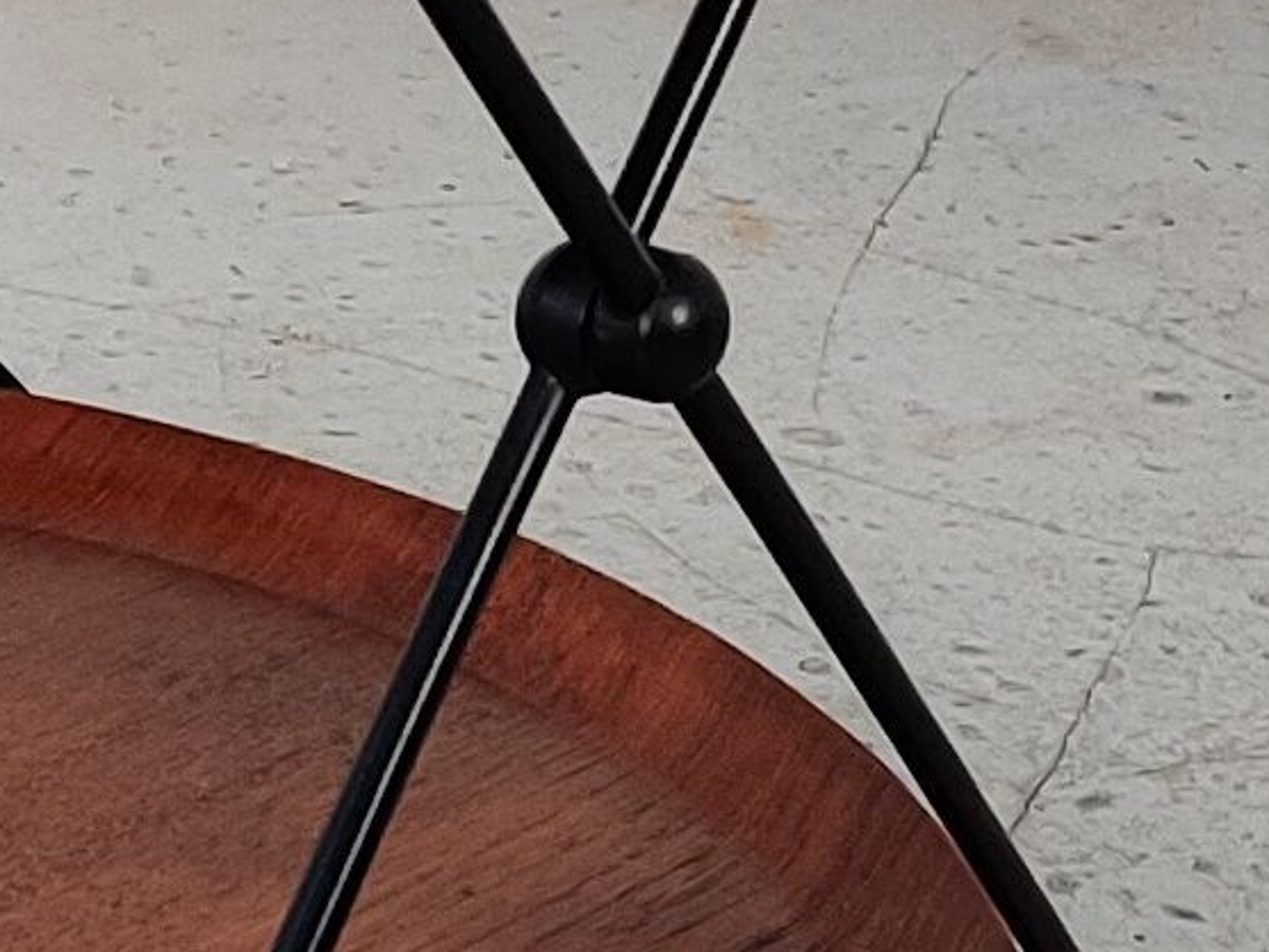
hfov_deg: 10.1
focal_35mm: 194
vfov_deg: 7.7
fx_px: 7113
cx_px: -157
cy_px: 328
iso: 200
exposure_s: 1/100
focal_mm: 4.75
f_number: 1.65
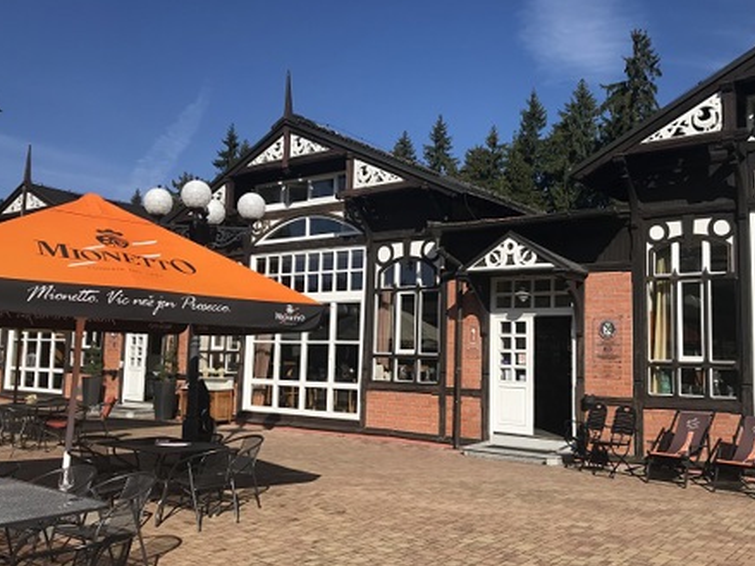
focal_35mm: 34
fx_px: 741
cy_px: 282
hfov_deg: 53.8
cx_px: 420
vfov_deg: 41.8
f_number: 1.8
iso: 20
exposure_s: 1/3425
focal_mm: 3.99
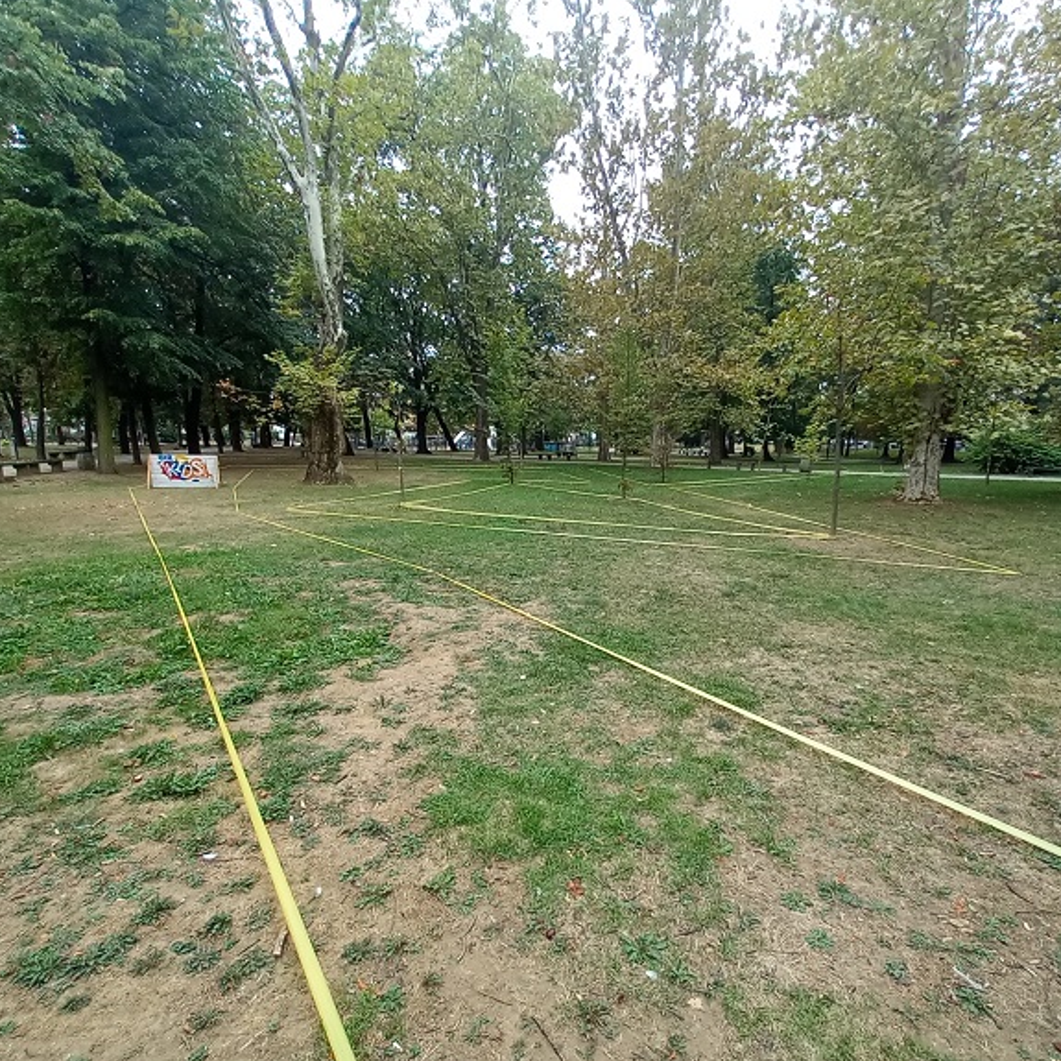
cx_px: 561
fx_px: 555
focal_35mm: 16
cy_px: 550
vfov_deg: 87.4
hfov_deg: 87.3
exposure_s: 1/137
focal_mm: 1.13
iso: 50
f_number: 2.2
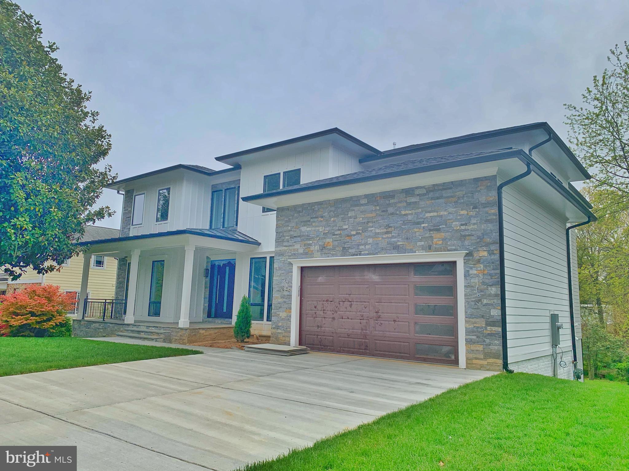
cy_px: 236
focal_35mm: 26
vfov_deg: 53.1
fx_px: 472
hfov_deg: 67.3
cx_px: 314
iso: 25
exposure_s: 1/3521
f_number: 1.8
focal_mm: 4.25
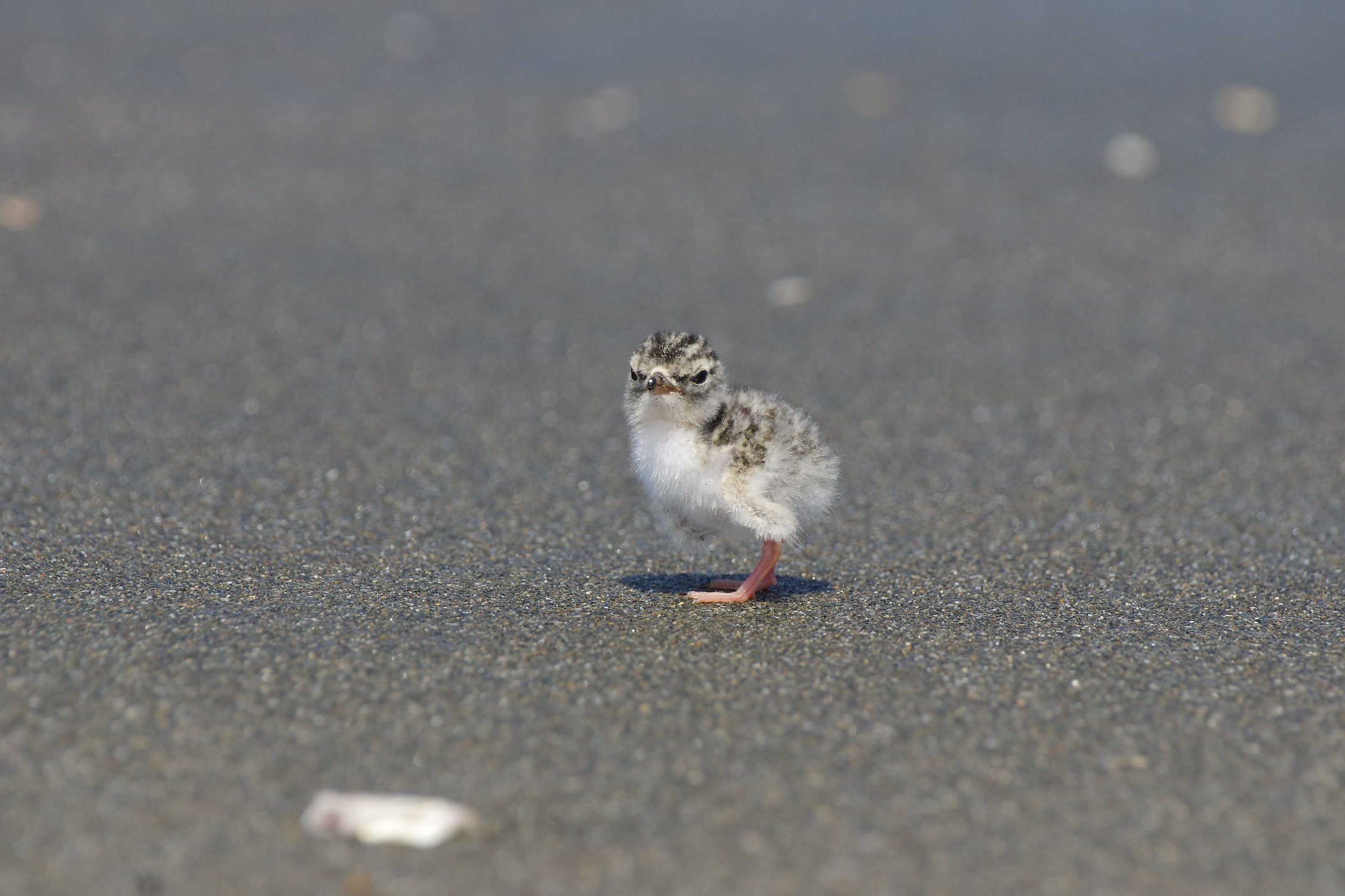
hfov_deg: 2.7
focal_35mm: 760
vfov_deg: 1.8
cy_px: 434
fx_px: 28390
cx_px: 659
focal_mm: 450
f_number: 8
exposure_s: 1/2000
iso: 640
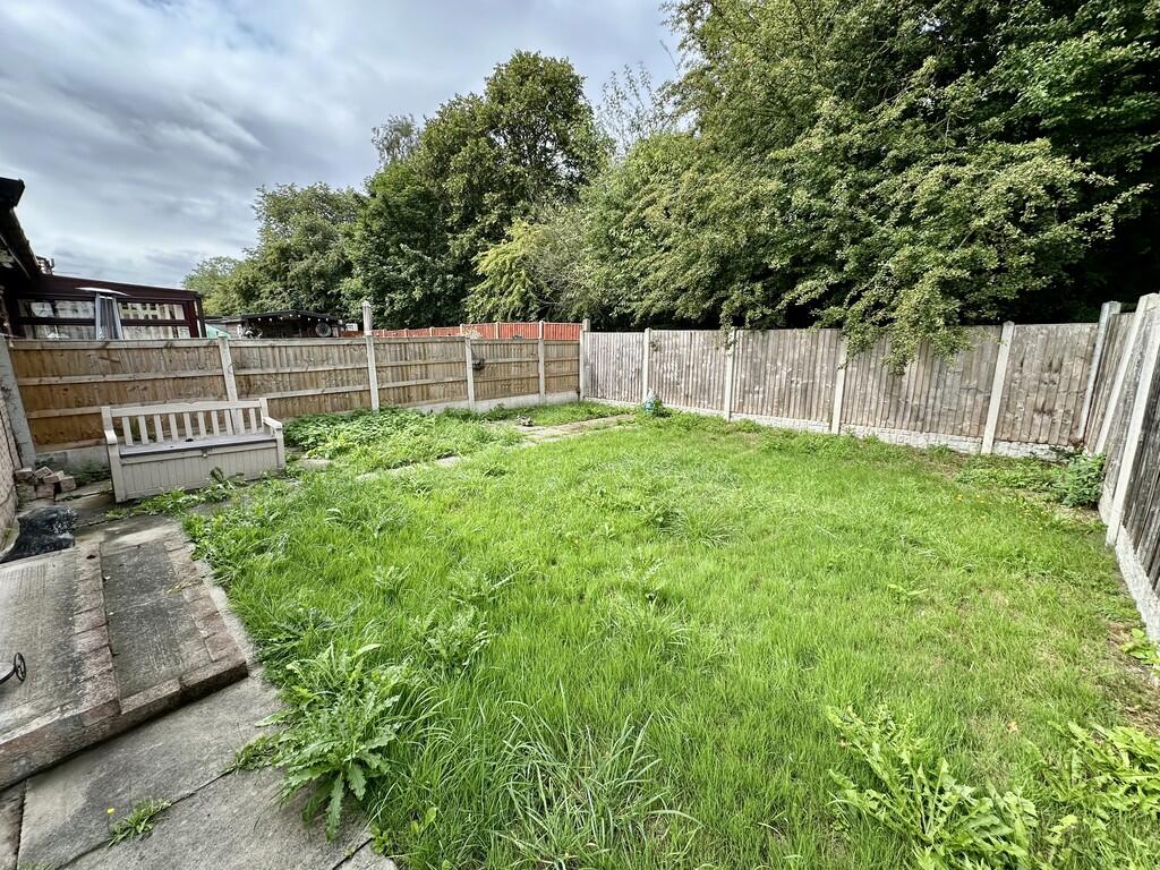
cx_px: 580
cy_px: 435
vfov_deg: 85.7
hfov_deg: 102.1
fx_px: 469
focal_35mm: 14
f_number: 2.2
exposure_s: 1/572
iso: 40
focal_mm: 2.22
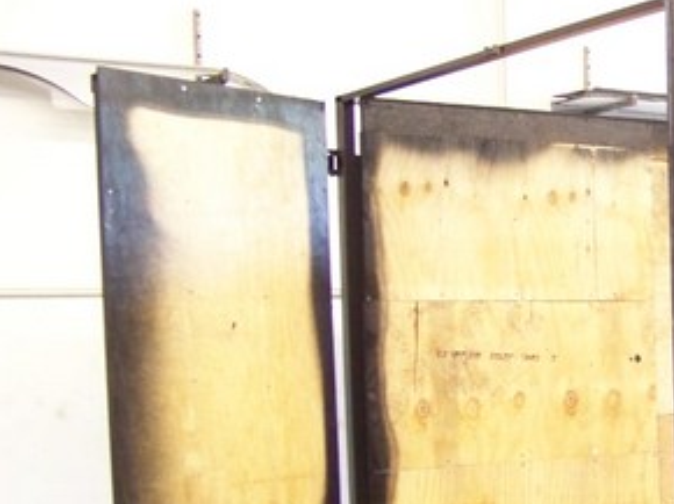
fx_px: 1693
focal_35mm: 87
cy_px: 494
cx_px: 806
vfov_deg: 16.6
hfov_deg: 21.0
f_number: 2.8
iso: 400
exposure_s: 1/13
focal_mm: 5.85
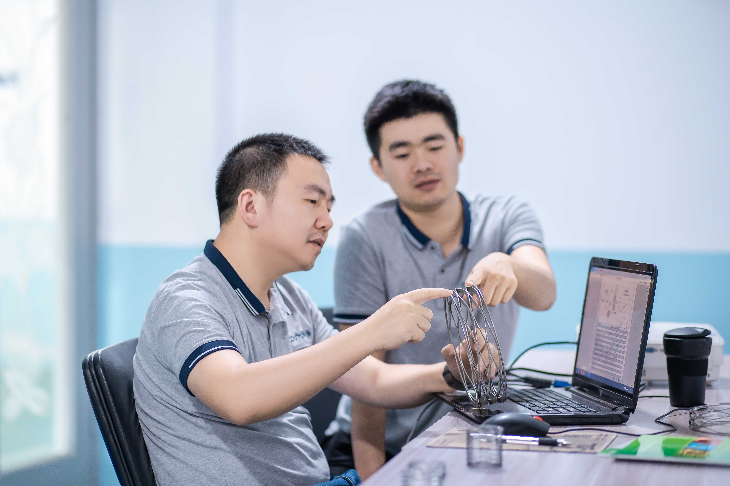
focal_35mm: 85
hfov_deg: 23.9
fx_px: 1723
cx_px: 365
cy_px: 243
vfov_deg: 16.1
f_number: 2.2
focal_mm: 85
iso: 1250
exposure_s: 1/80
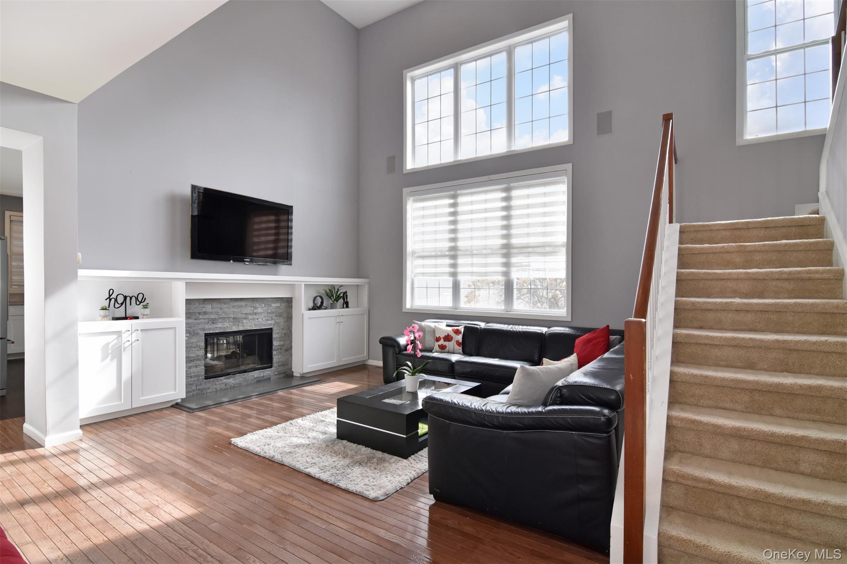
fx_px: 388
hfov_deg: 95.0
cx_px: 424
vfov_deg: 72.0
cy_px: 282
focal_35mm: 16
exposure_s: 1/50
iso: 640
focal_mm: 11
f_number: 11
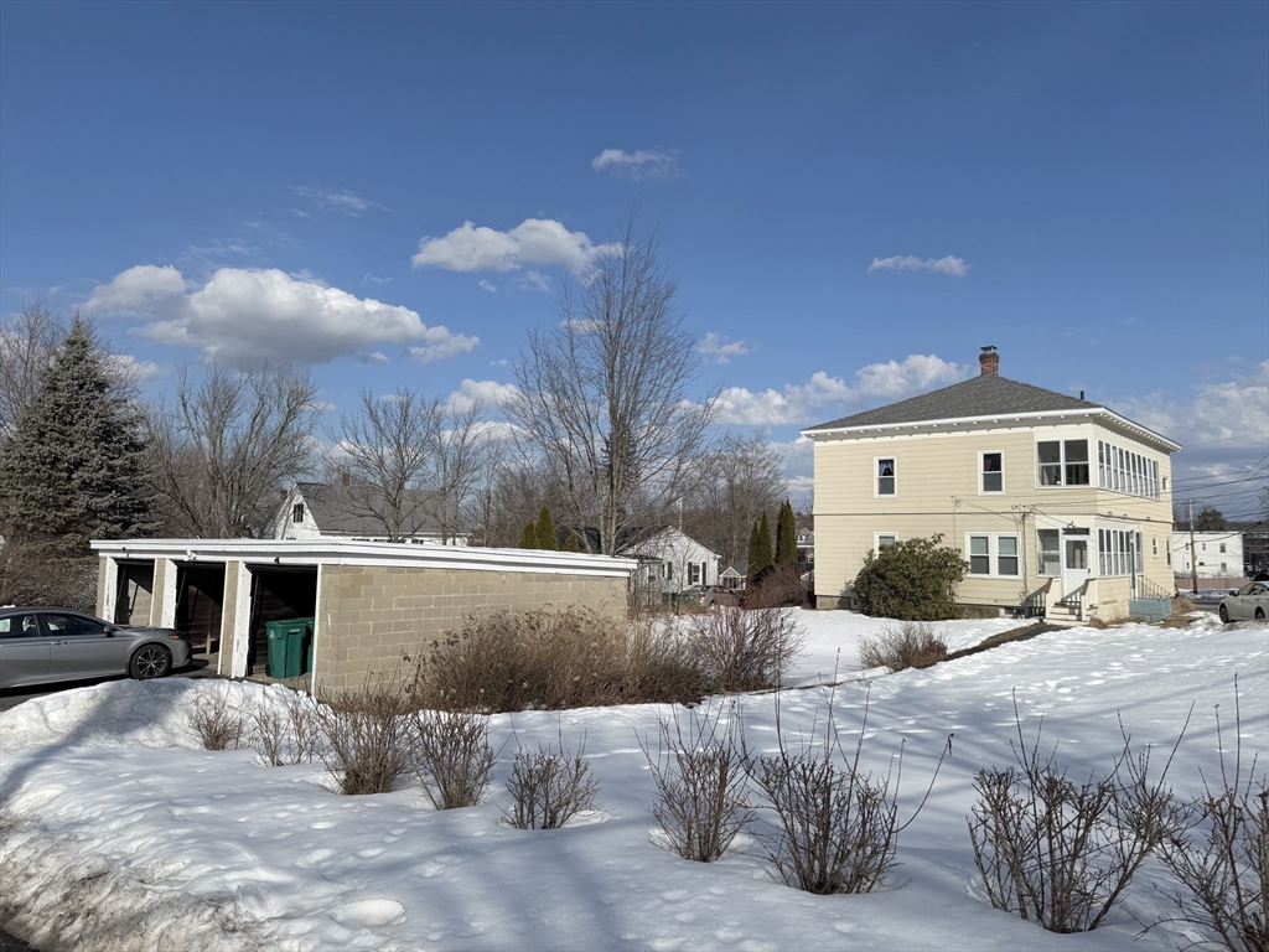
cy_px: 476
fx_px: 880
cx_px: 634
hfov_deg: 71.6
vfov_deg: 56.8
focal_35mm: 24
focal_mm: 6.76
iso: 80
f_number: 1.78
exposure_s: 1/12346
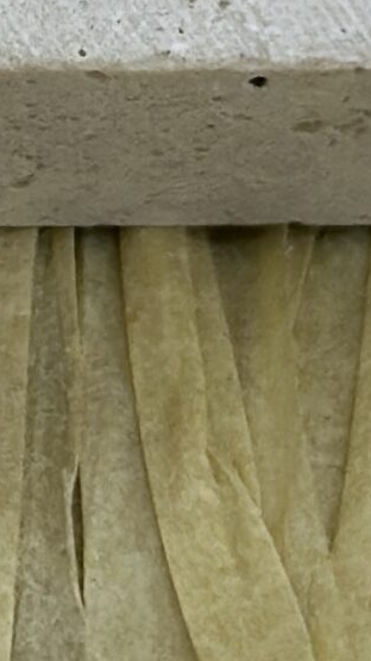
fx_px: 4217
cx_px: -277
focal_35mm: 241
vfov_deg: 8.9
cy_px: 13
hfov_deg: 5.0
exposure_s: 1/463
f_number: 1.78
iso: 80
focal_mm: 6.86
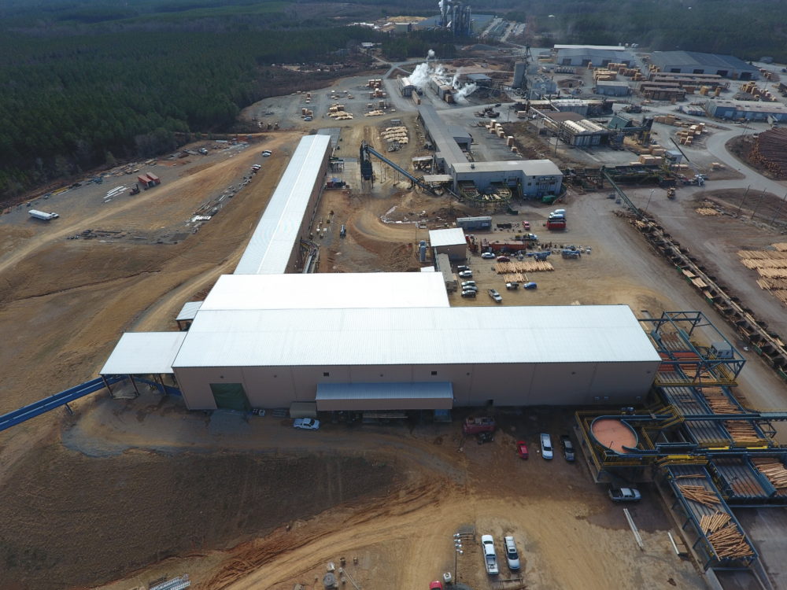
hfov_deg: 81.7
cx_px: 394
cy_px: 295
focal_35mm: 20
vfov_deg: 66.0
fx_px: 455
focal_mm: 3.61
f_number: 2.8
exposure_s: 1/686
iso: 100
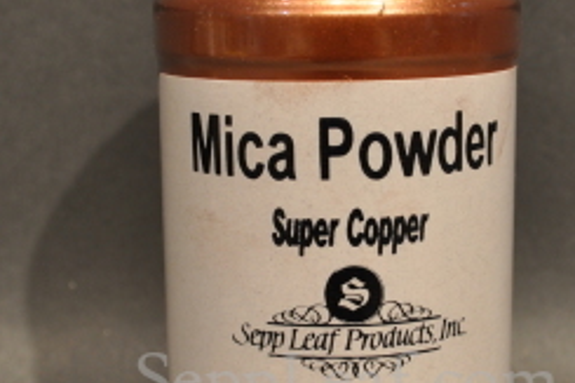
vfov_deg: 16.8
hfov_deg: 25.0
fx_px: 1293
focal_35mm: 81
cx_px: 347
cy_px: 204
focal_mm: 22
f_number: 6.3
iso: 400
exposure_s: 1/60
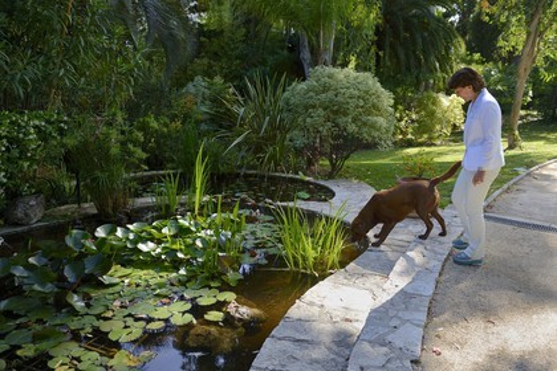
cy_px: 186
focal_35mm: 32
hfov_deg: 58.7
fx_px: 495
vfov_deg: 41.1
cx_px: 278
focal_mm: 32
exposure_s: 1/250
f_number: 4.5
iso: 200
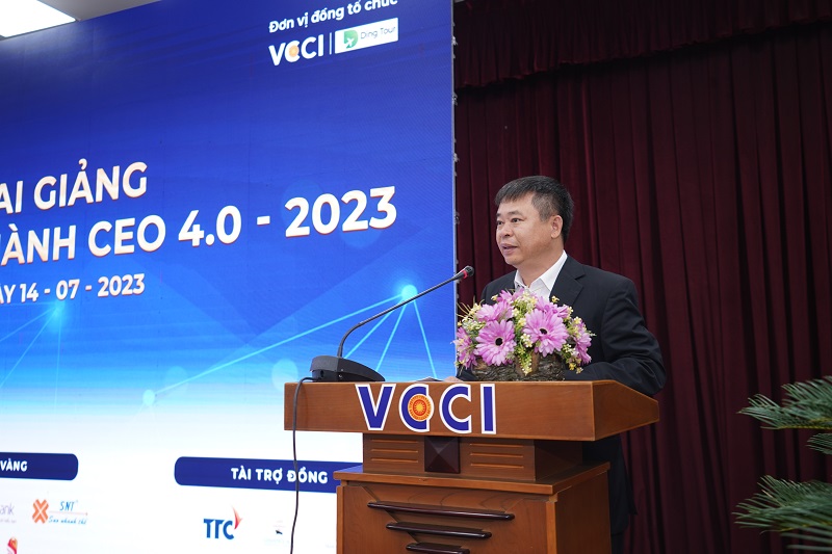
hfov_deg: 54.4
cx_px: 416
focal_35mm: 35
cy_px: 277
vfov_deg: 37.8
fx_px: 809
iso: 400
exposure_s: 1/100
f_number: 5.6
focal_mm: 35
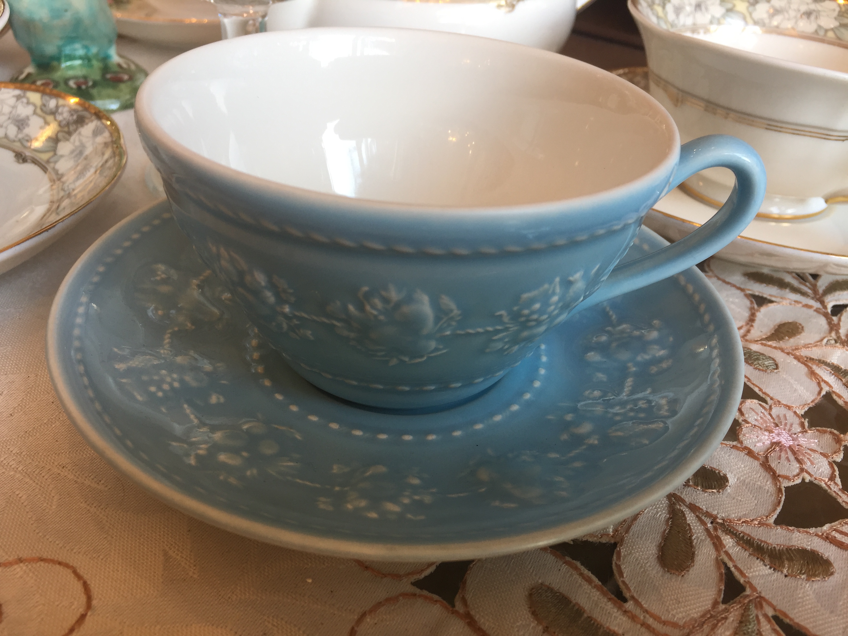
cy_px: 318
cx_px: 424
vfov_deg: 48.2
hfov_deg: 61.7
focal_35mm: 29
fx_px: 710
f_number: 2.2
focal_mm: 4.15
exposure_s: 1/33
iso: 32
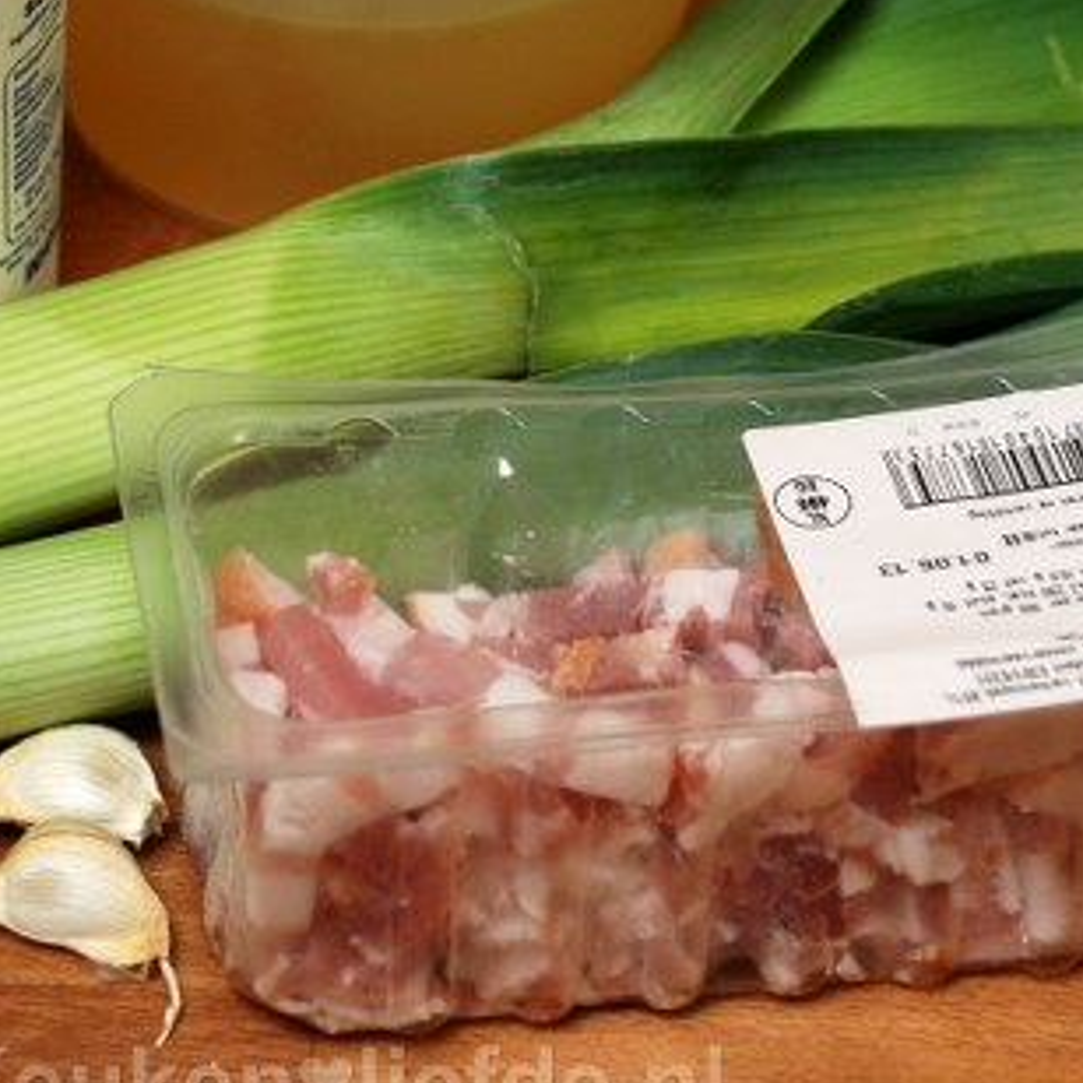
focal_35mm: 159
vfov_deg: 11.0
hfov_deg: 11.0
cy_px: 197
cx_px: 334
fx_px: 5628
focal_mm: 48
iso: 200
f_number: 4.8
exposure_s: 1/80
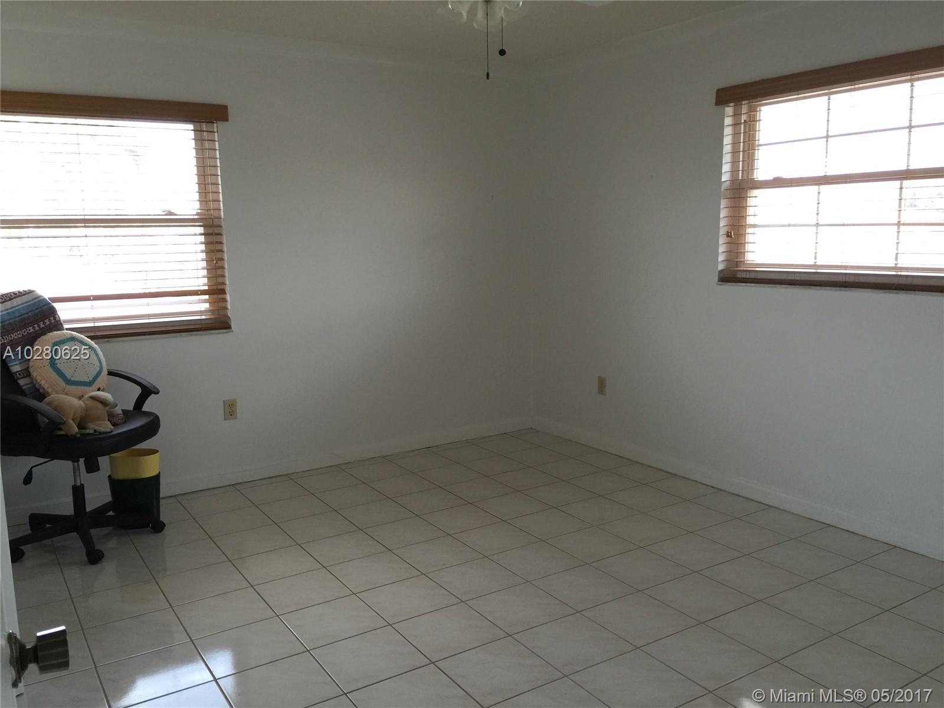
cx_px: 472
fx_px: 791
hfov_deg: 61.7
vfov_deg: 48.2
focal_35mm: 29
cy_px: 354
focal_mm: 4.15
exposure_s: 1/30
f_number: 2.2
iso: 32
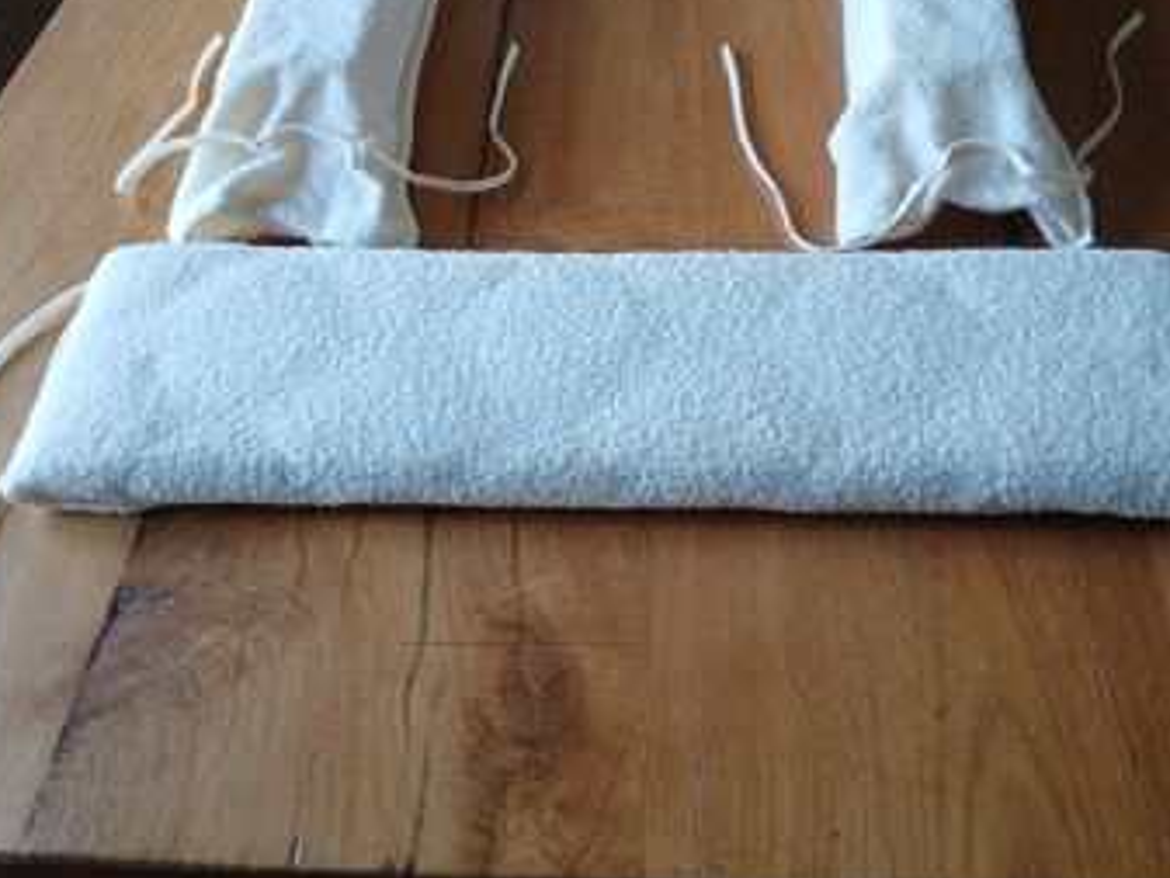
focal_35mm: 37
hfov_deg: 50.1
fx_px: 1251
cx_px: 618
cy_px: 323
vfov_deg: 38.4
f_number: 1.8
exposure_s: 1/50
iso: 125
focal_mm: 3.98
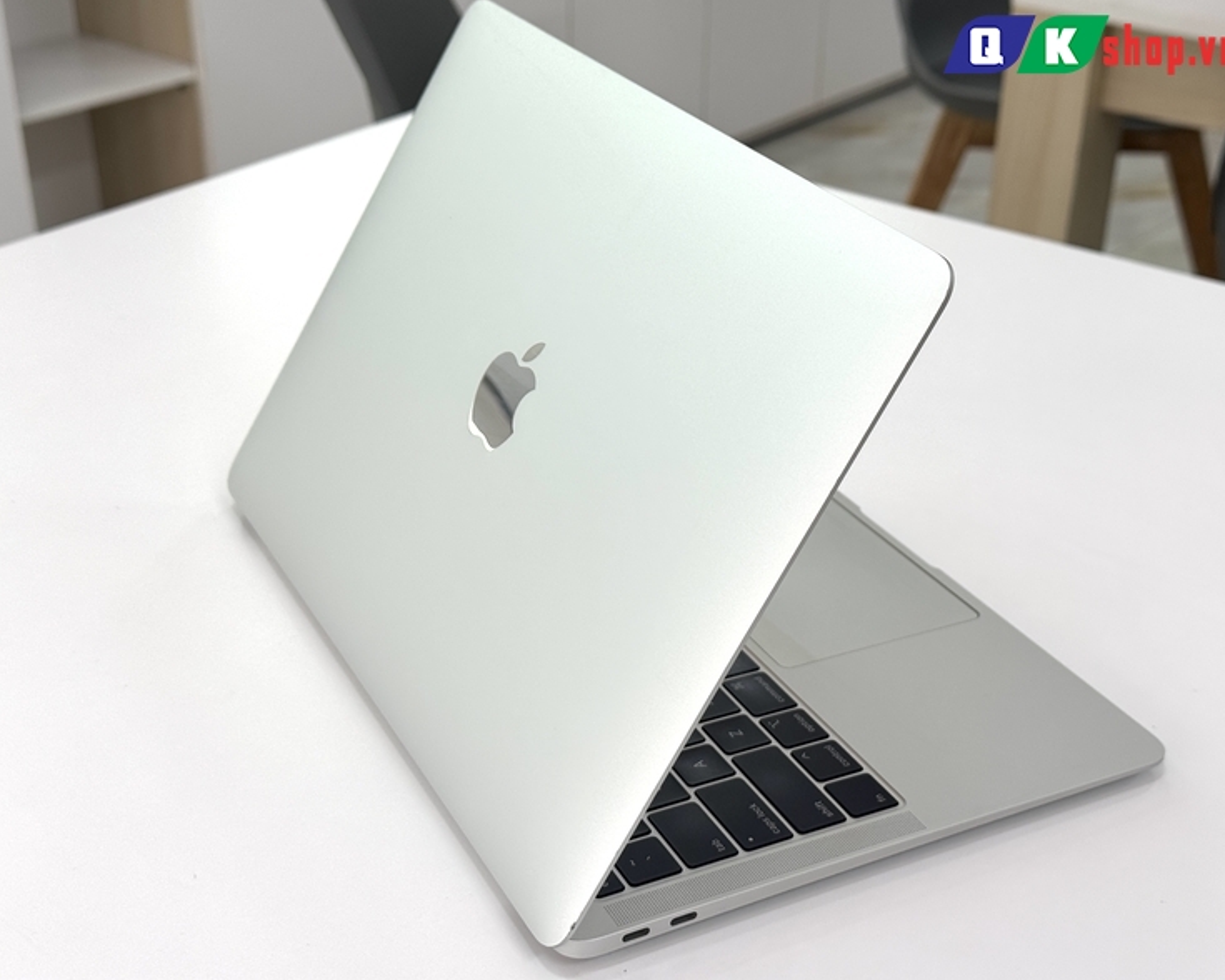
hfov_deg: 36.7
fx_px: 1849
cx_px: 625
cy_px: 487
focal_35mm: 51
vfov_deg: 29.7
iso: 50
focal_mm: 6.76
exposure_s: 1/200
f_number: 1.78
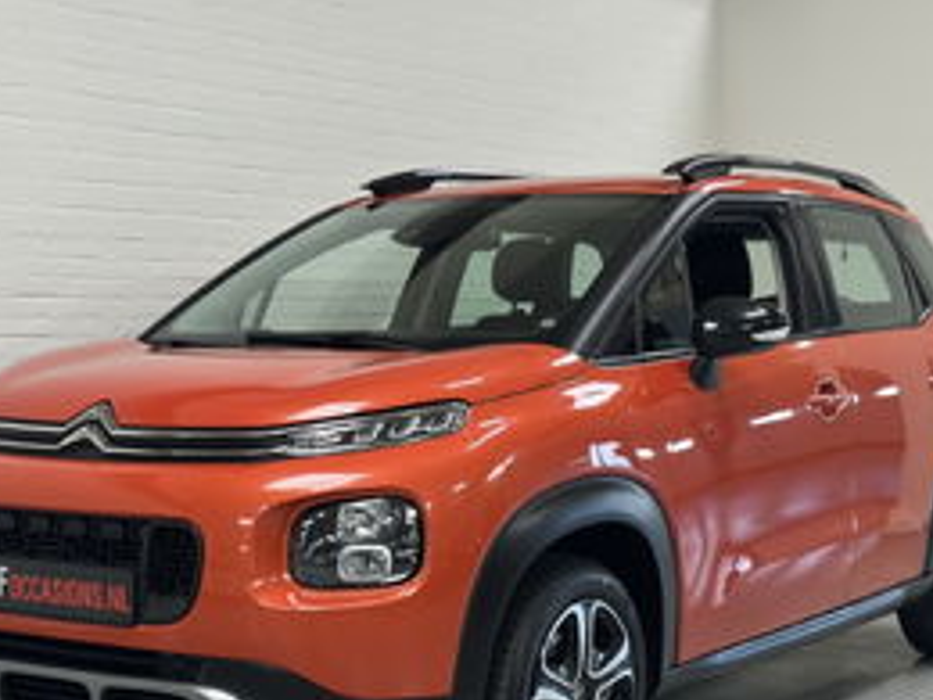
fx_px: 1914
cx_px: 459
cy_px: 452
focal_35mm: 71
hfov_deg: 27.4
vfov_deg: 20.7
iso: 200
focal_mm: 6.86
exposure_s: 1/50
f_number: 1.78
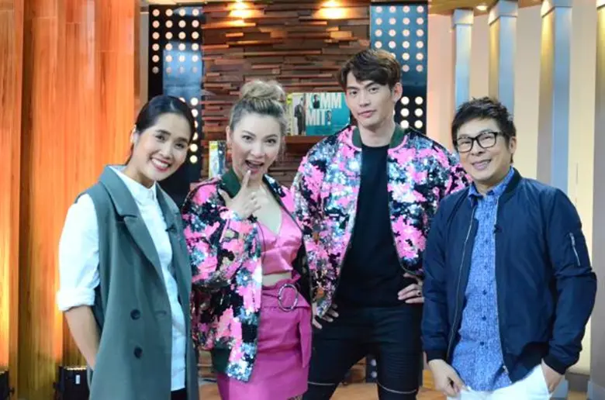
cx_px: 302
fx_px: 855
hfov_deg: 39.0
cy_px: 200
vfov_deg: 26.3
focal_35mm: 51
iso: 6400
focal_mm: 34
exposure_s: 1/400
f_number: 3.8
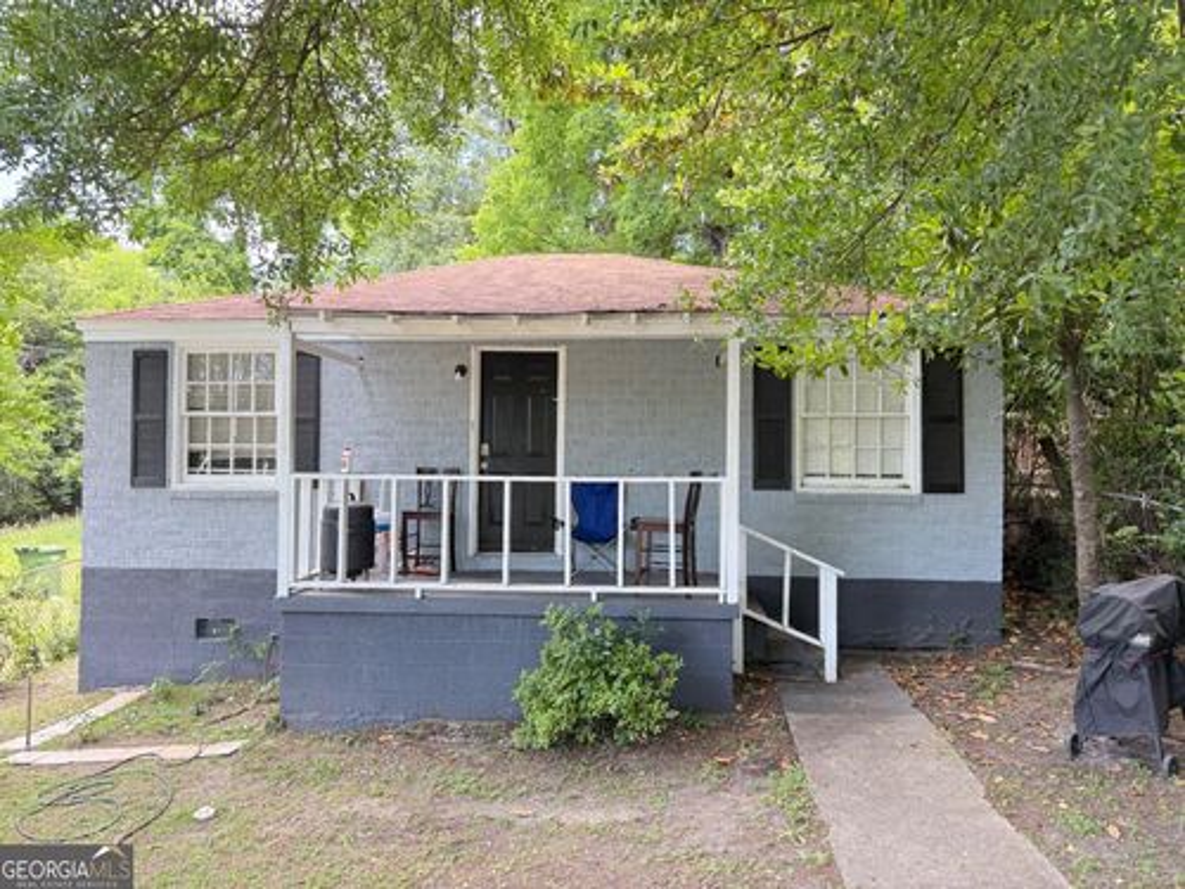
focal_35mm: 24
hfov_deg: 71.6
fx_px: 822
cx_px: 592
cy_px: 444
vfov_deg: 56.8
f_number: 1.78
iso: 160
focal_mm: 6.76
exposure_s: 1/141
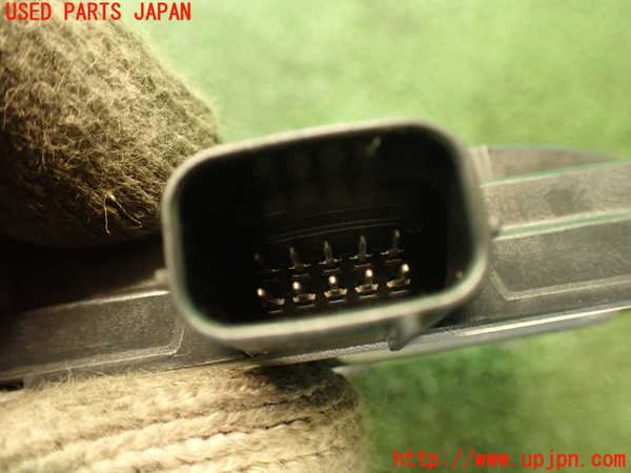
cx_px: 316
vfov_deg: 44.2
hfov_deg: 56.8
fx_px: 583
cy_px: 236
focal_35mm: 32
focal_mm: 5.79
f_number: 2.4
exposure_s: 1/25
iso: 800
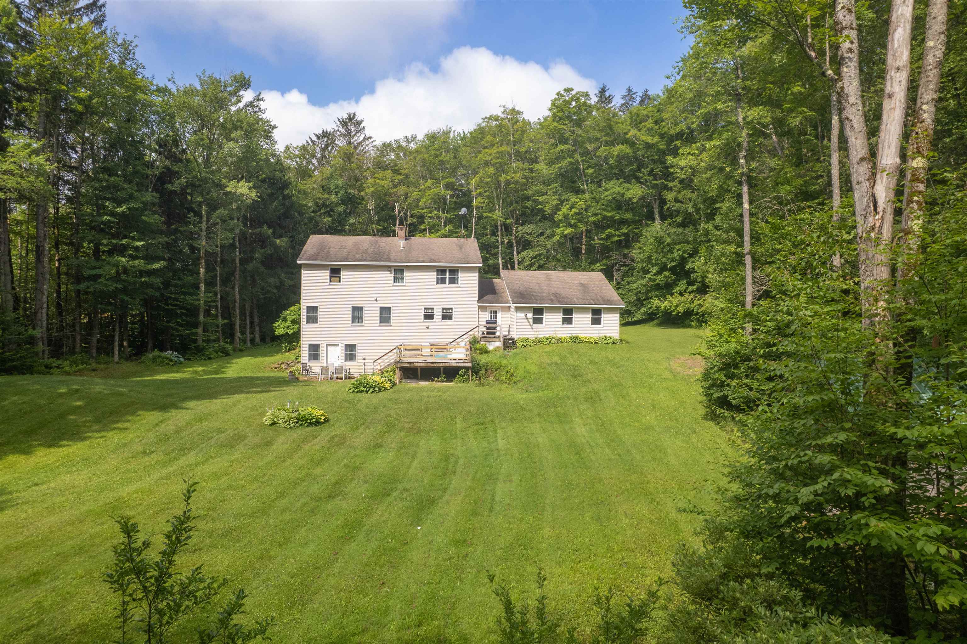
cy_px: 322
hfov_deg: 78.6
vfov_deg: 57.2
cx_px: 484
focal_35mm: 22
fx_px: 591
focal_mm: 8.38
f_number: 2.8
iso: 100
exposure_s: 1/160
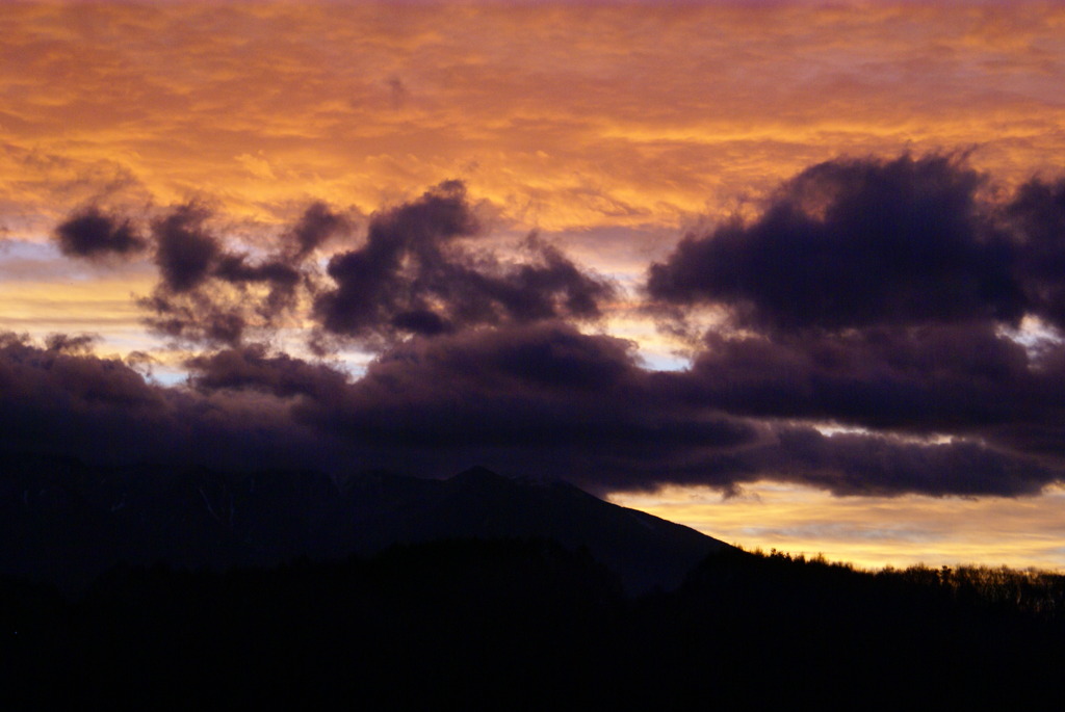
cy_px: 356
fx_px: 3109
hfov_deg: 19.4
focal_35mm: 105
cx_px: 532
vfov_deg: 13.1
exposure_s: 1/60
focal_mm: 70
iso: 400
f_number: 5.6
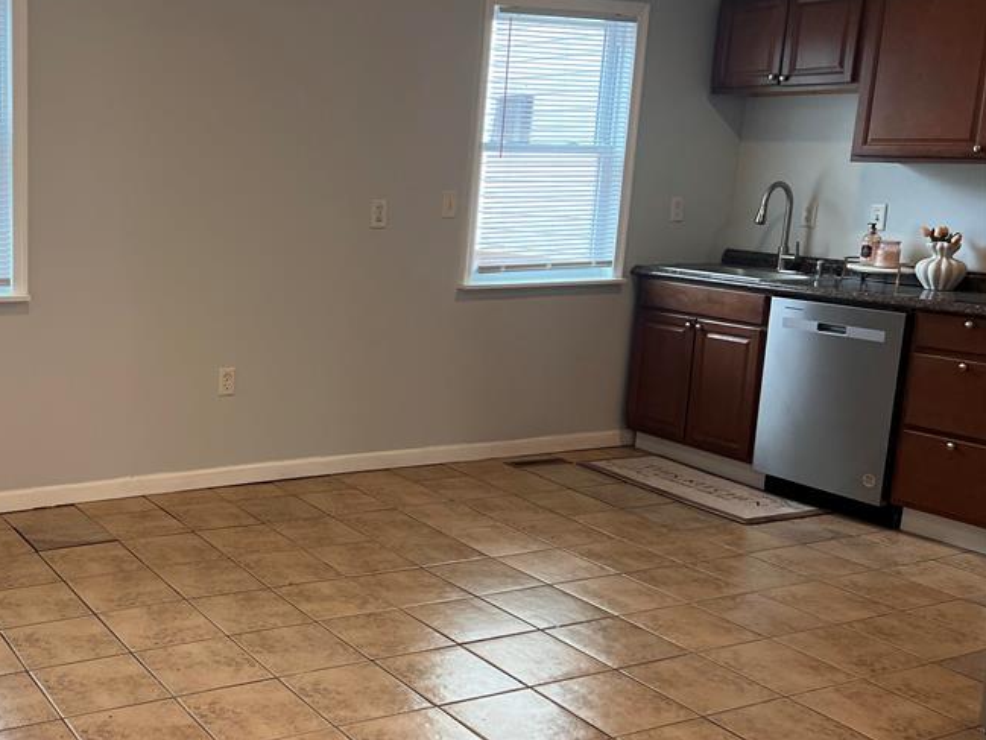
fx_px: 1168
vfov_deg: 35.1
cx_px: 211
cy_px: 377
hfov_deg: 43.8
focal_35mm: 41
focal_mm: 5.7
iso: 100
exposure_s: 1/120
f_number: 1.5
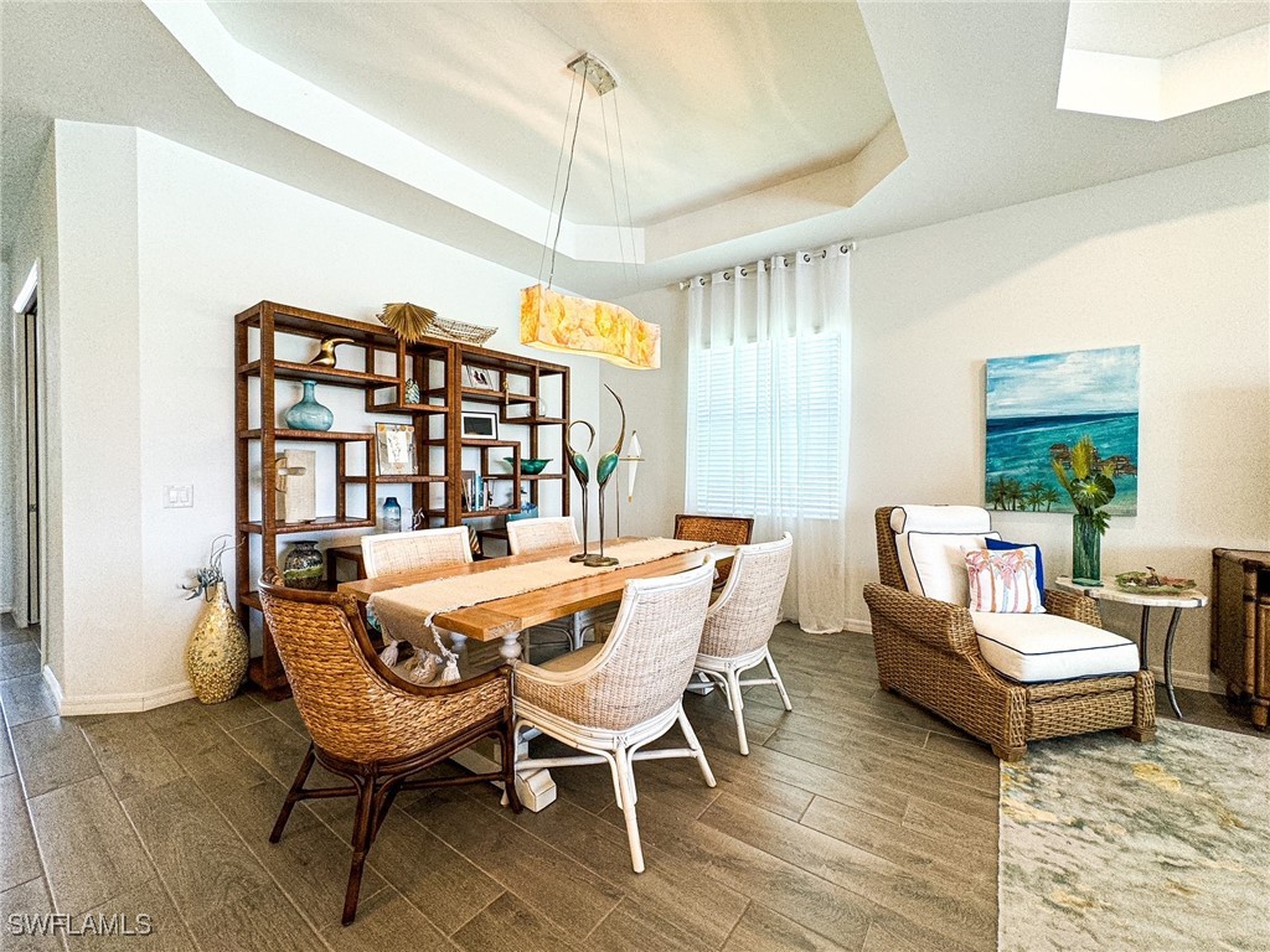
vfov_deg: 85.7
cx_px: 635
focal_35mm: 14
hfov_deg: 102.1
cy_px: 476
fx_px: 514
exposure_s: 1/120
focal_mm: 2.22
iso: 125
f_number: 2.2
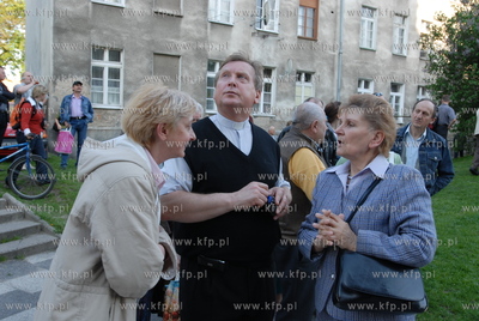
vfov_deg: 40.1
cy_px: 160
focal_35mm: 33
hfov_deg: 57.2
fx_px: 440
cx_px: 240
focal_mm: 22
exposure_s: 1/50
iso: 100
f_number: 5.6
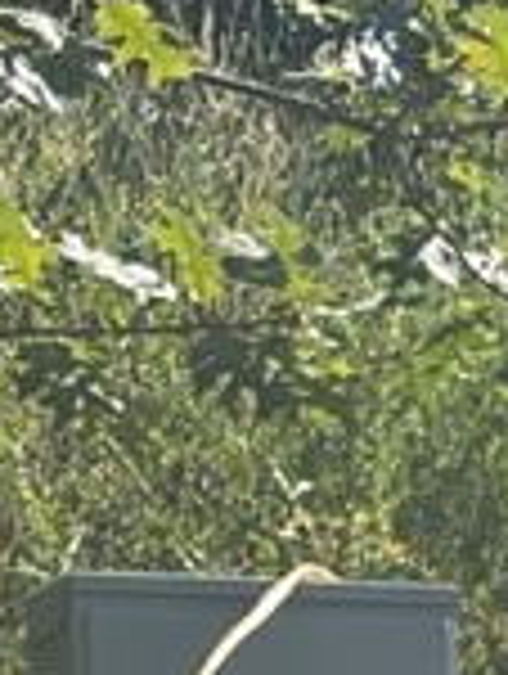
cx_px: 238
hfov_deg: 4.2
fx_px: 6907
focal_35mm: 354
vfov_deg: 5.4
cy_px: 1652
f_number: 1.6
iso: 32
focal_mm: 5.96
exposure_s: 1/1479
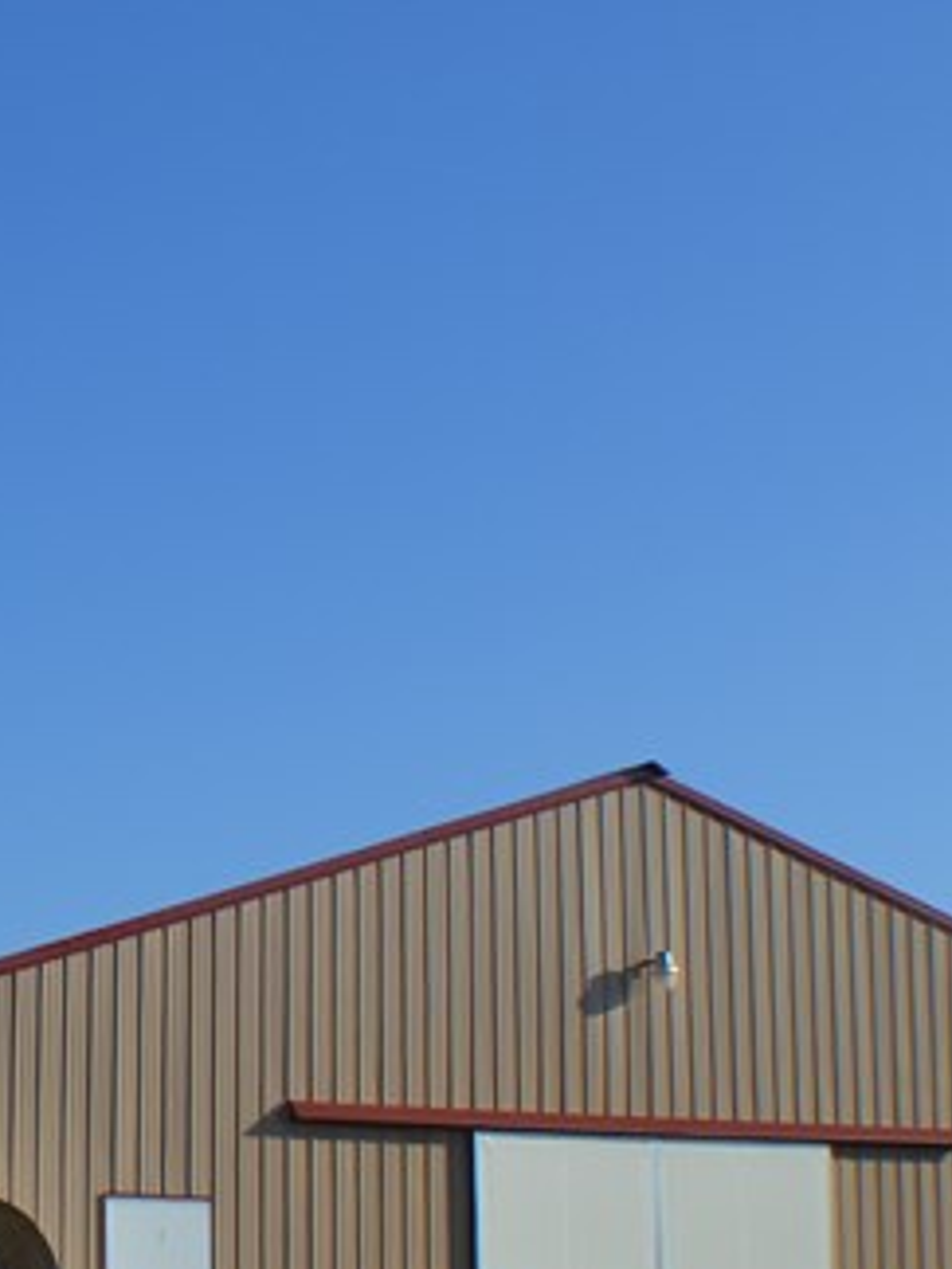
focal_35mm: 116
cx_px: -157
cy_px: 678
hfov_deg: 12.5
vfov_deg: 17.0
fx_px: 4254
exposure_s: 1/250
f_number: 8
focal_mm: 24
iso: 100
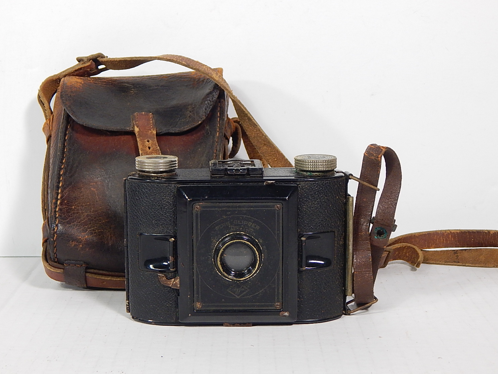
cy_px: 187
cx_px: 236
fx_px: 949
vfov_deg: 22.3
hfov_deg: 29.4
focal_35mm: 66
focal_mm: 10.9
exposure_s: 1/30
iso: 220
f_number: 4
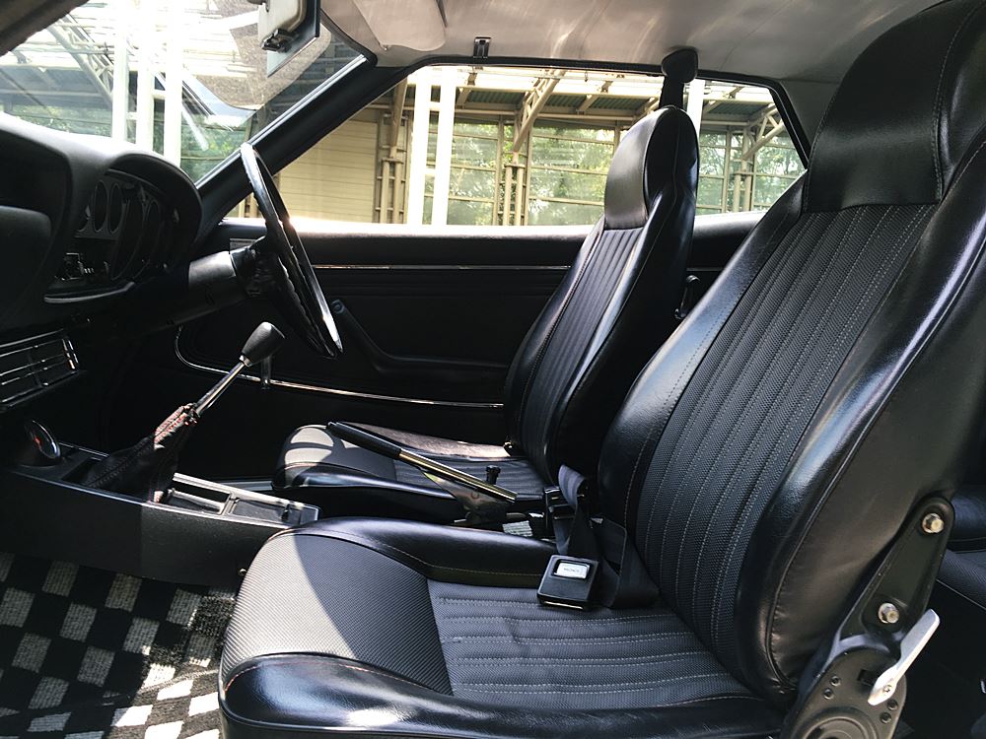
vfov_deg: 48.2
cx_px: 493
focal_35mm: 29
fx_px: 826
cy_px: 370
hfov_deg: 61.7
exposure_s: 1/102
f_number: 2.2
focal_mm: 4.15
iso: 25
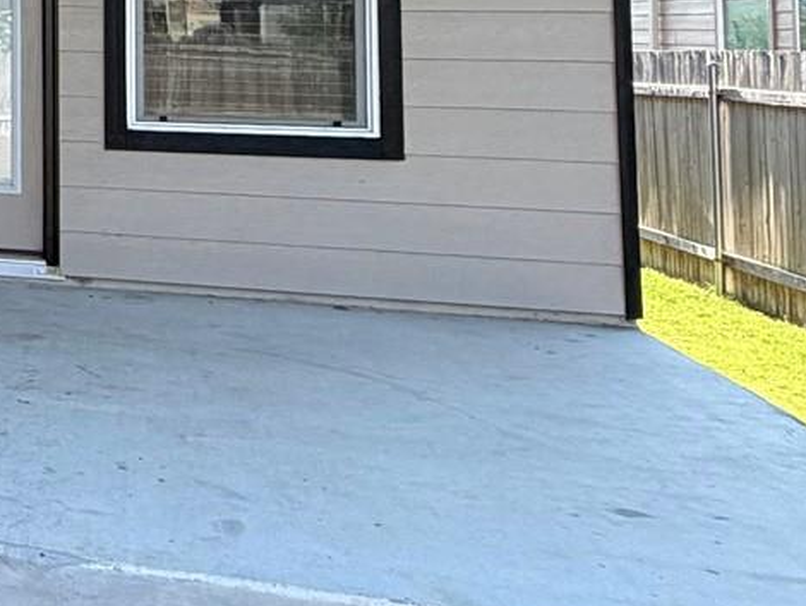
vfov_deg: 22.7
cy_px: -62
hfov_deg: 24.7
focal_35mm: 61
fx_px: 1421
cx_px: -396
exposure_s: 1/514
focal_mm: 2.22
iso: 40
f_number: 2.2
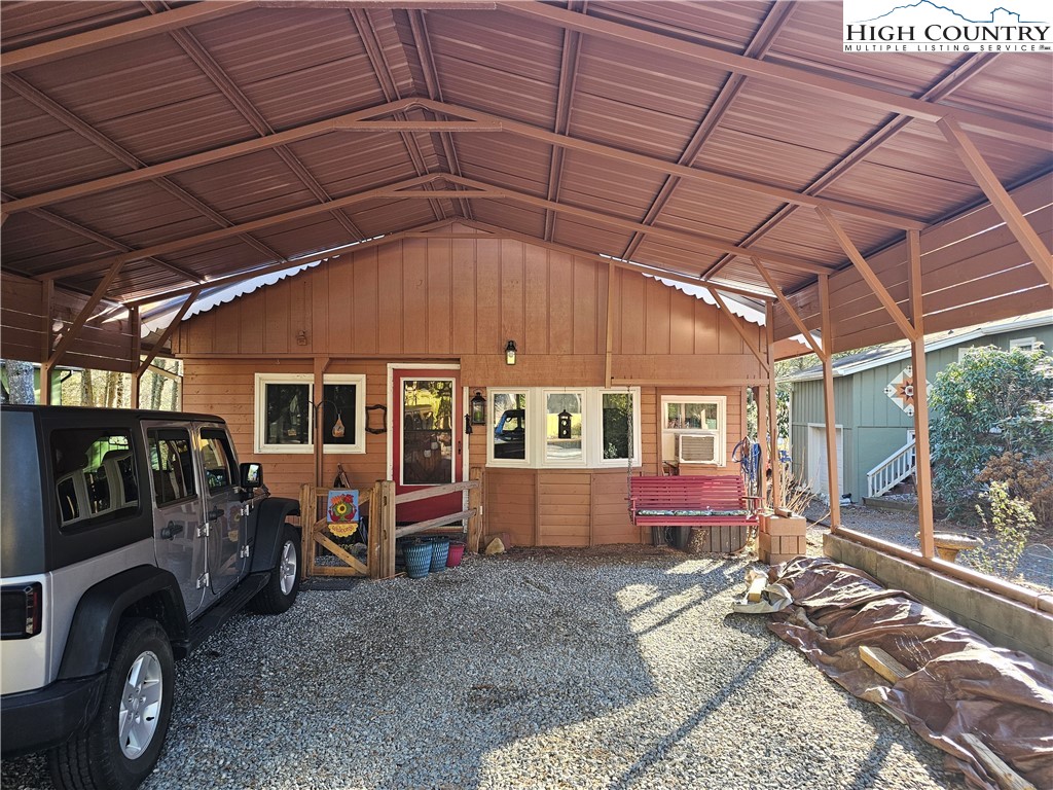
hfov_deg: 73.9
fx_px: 700
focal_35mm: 23
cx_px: 526
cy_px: 395
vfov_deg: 58.9
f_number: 1.7
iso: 100
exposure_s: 1/180
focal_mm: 6.3
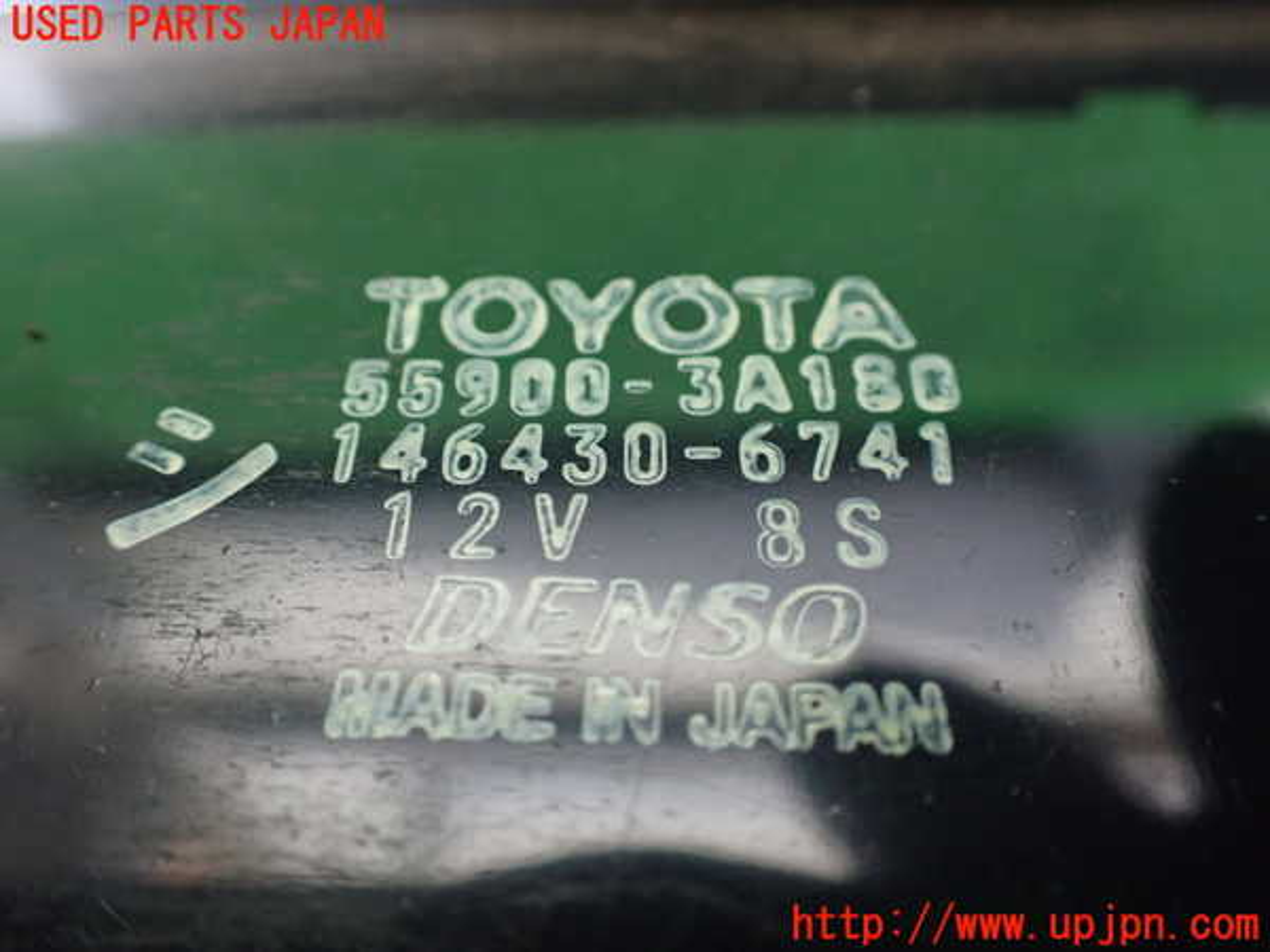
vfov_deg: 46.8
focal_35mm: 30
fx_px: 1101
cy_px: 476
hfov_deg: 60.0
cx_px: 635
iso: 800
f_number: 2.3
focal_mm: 5.4
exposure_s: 1/40
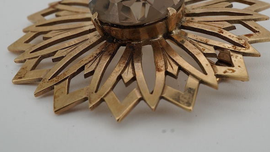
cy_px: 27
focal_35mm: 72
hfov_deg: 29.3
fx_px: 515
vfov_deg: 16.6
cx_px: 158
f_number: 22
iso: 200
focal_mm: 30
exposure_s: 1/160
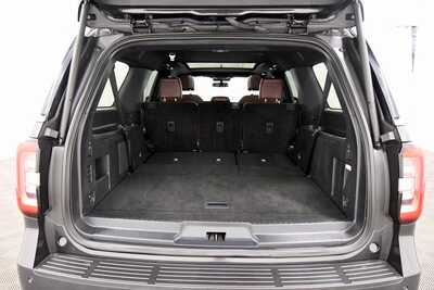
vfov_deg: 51.3
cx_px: 217
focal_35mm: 25
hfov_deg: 71.5
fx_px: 301
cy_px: 145
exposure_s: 1/60
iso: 4000
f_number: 5.3
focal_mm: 17
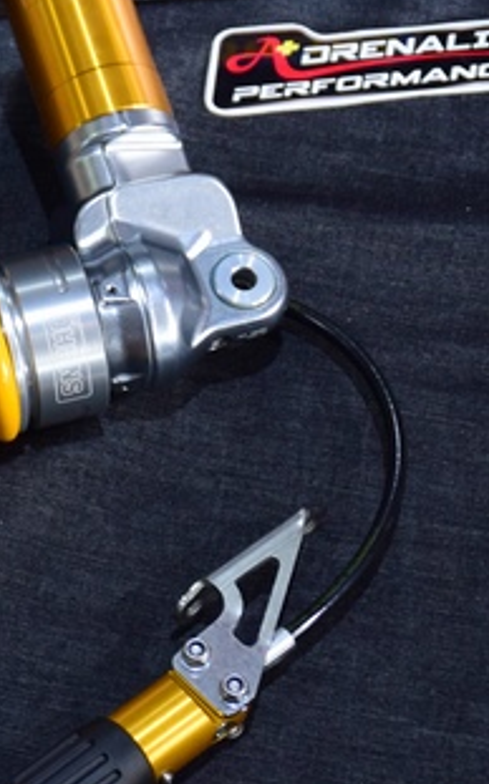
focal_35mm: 177
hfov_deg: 7.3
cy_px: 360
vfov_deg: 11.8
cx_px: -192
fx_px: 3786
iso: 1250
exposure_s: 1/20
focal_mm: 45
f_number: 3.5
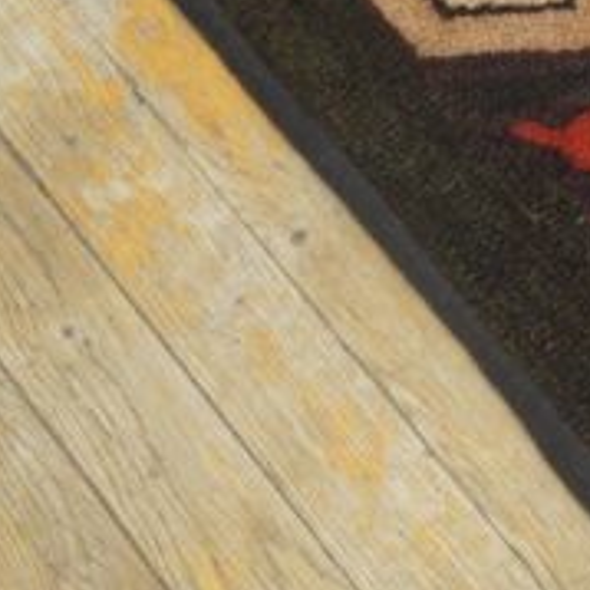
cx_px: 966
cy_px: 249
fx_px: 1898
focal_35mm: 98
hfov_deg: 15.8
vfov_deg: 17.7
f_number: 4
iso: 3200
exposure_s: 1/160
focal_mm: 23
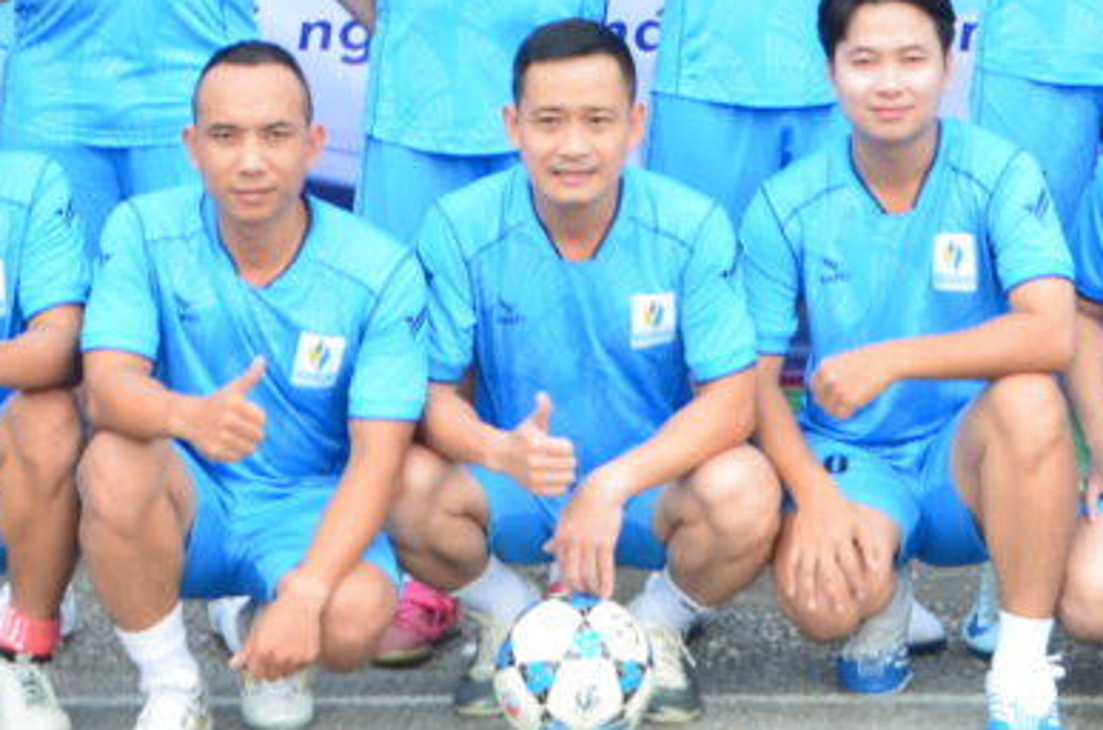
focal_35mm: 125
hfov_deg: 16.3
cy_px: -432
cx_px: 846
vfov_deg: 10.5
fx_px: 3820
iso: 100
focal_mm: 21
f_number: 5.6
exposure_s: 1/125
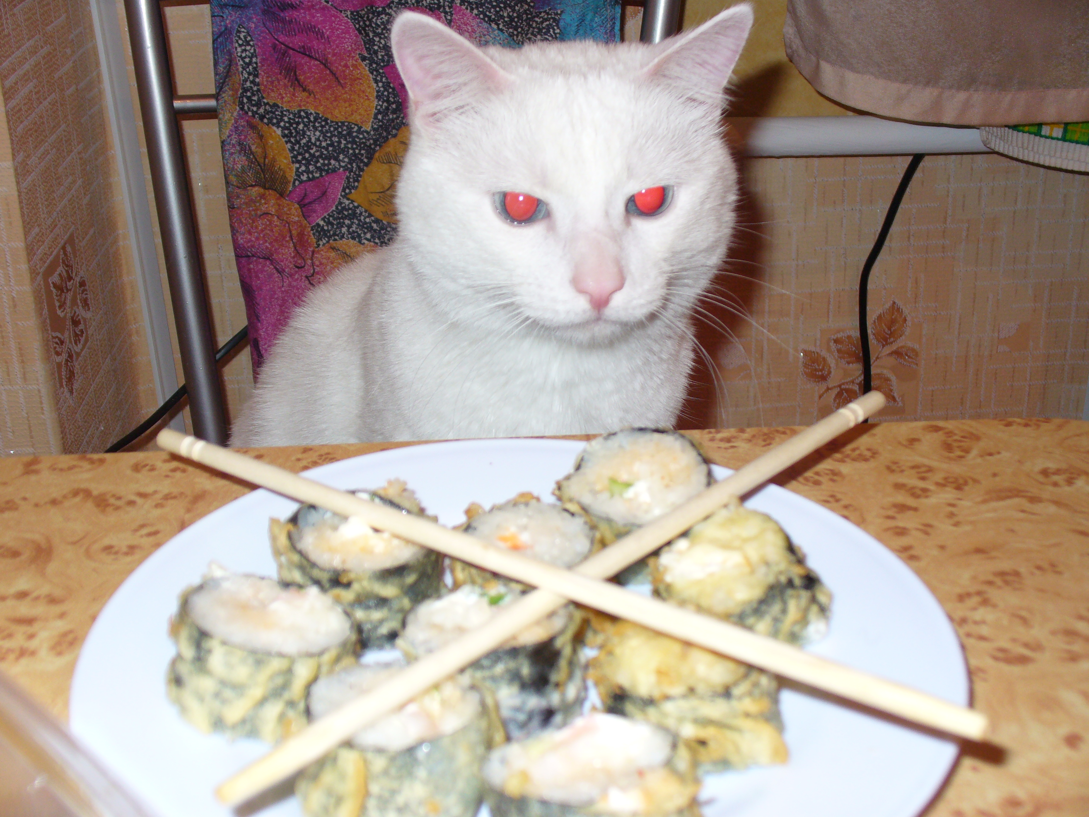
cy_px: 408
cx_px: 544
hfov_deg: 39.7
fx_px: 1510
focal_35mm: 48
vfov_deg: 30.3
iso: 100
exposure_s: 1/30
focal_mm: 7.9
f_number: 3
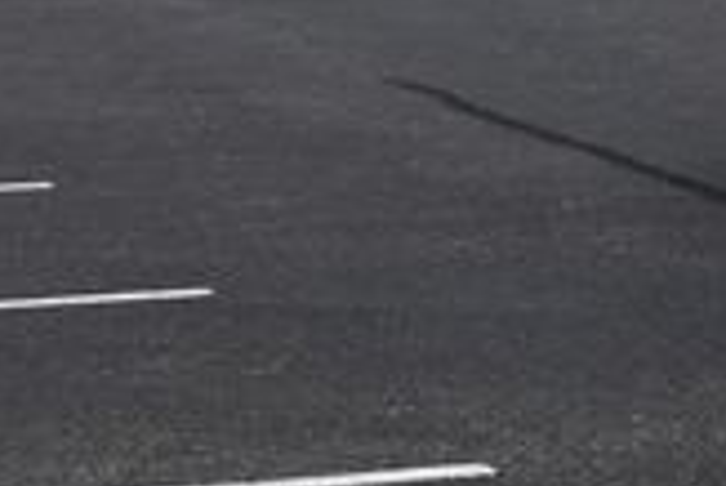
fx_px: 4157
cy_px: -136
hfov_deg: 9.4
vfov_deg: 6.6
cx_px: 1381
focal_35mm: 206
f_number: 8
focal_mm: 35
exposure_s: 1/250
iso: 180
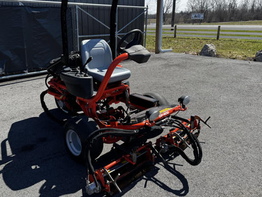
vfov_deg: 45.5
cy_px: 92
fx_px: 235
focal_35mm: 31
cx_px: 103
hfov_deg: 57.8
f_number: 1.78
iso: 80
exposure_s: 1/2331
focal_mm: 6.76
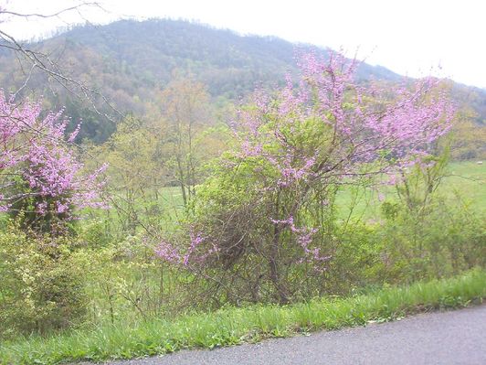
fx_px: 548
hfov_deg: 47.9
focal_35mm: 39
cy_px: 182
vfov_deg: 36.8
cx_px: 243
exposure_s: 1/348
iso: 100
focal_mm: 6
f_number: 4.5
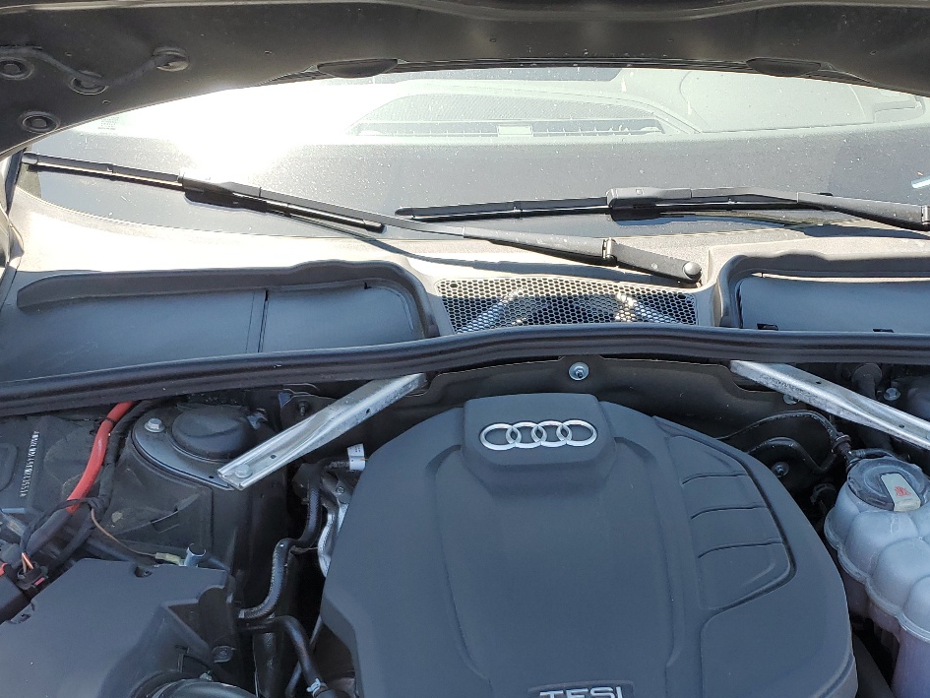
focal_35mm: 44
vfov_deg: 32.0
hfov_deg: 42.6
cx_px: 589
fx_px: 1182
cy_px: 560
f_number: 1.5
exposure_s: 1/500
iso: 50
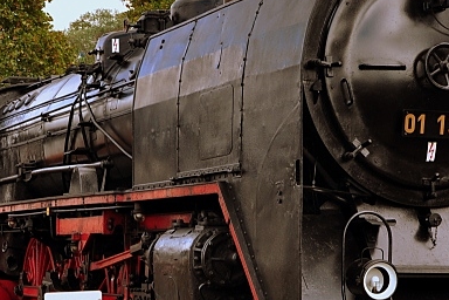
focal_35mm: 112
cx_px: 295
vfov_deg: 12.2
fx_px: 1397
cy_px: 233
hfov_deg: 18.2
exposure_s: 1/80
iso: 200
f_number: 11
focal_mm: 28
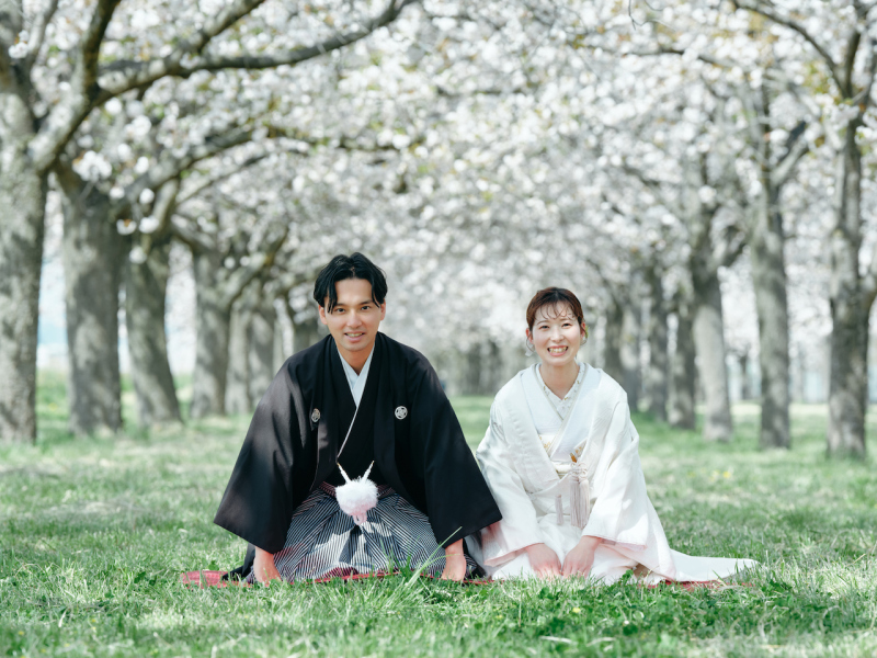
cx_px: 438
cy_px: 329
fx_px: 5016
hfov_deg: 10.0
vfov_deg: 7.5
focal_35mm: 198
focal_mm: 250
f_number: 8
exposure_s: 1/250
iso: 500
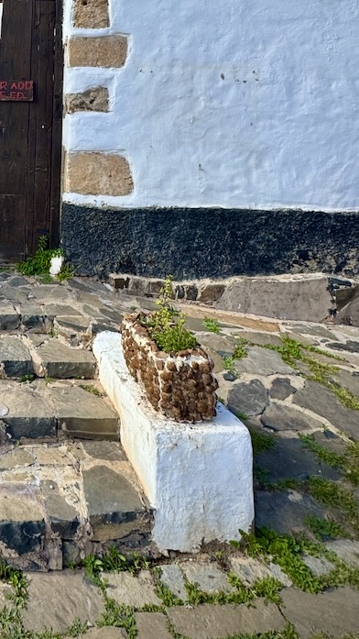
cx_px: -55
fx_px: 474
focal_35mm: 28
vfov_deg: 61.7
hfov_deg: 34.5
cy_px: 118
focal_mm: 2.22
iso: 40
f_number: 2.2
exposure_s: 1/652
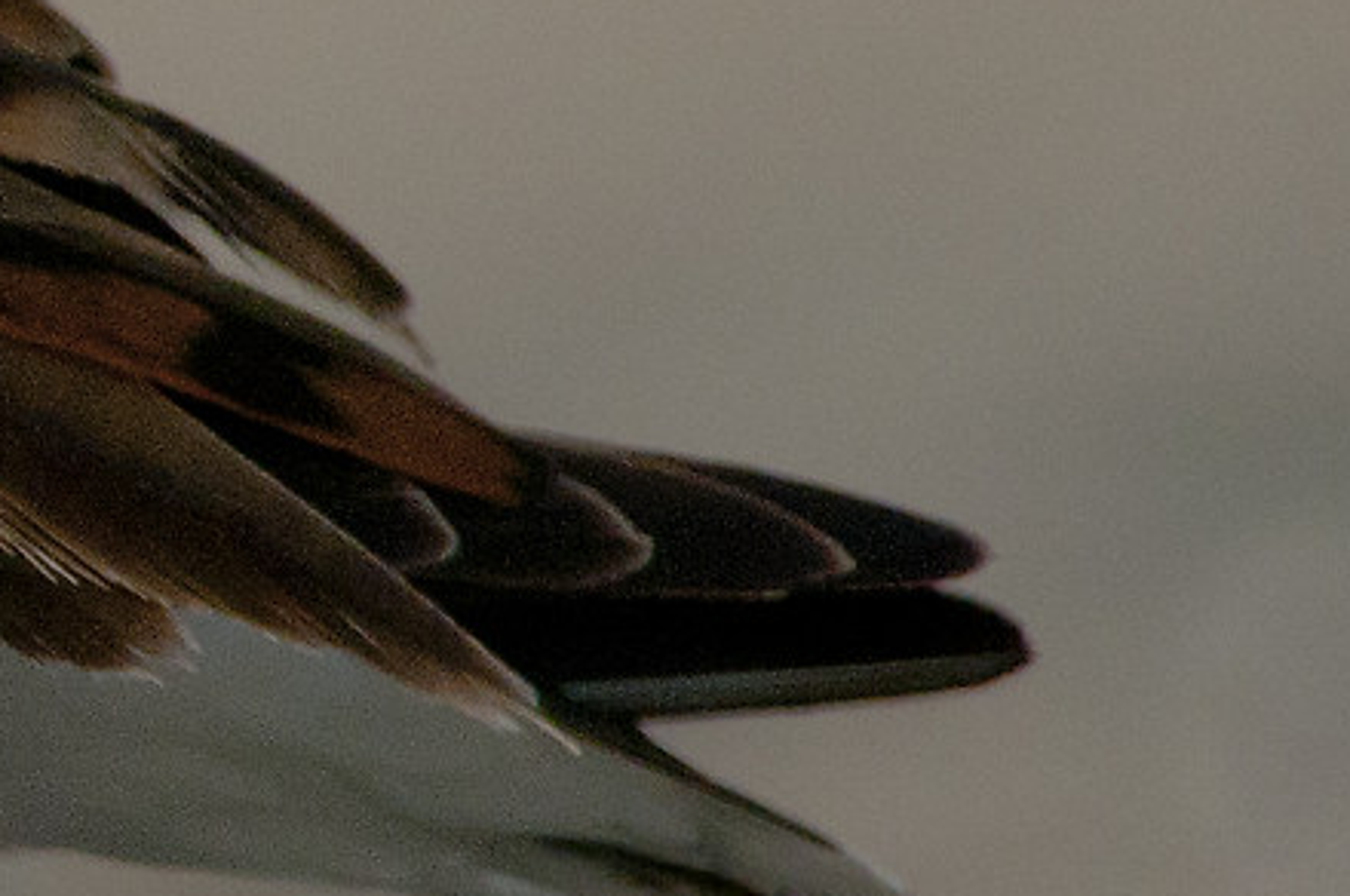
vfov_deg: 0.3
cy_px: 25
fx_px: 153224
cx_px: -2099
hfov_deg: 0.5
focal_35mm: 4092
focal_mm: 500
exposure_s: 1/1250
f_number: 8
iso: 400
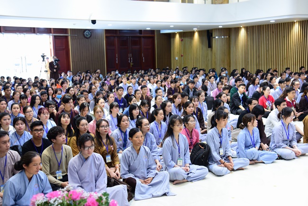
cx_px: 154
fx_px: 428
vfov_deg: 27.0
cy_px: 103
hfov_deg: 39.6
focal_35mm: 50
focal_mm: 50
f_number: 4.5
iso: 1250
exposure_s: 1/30
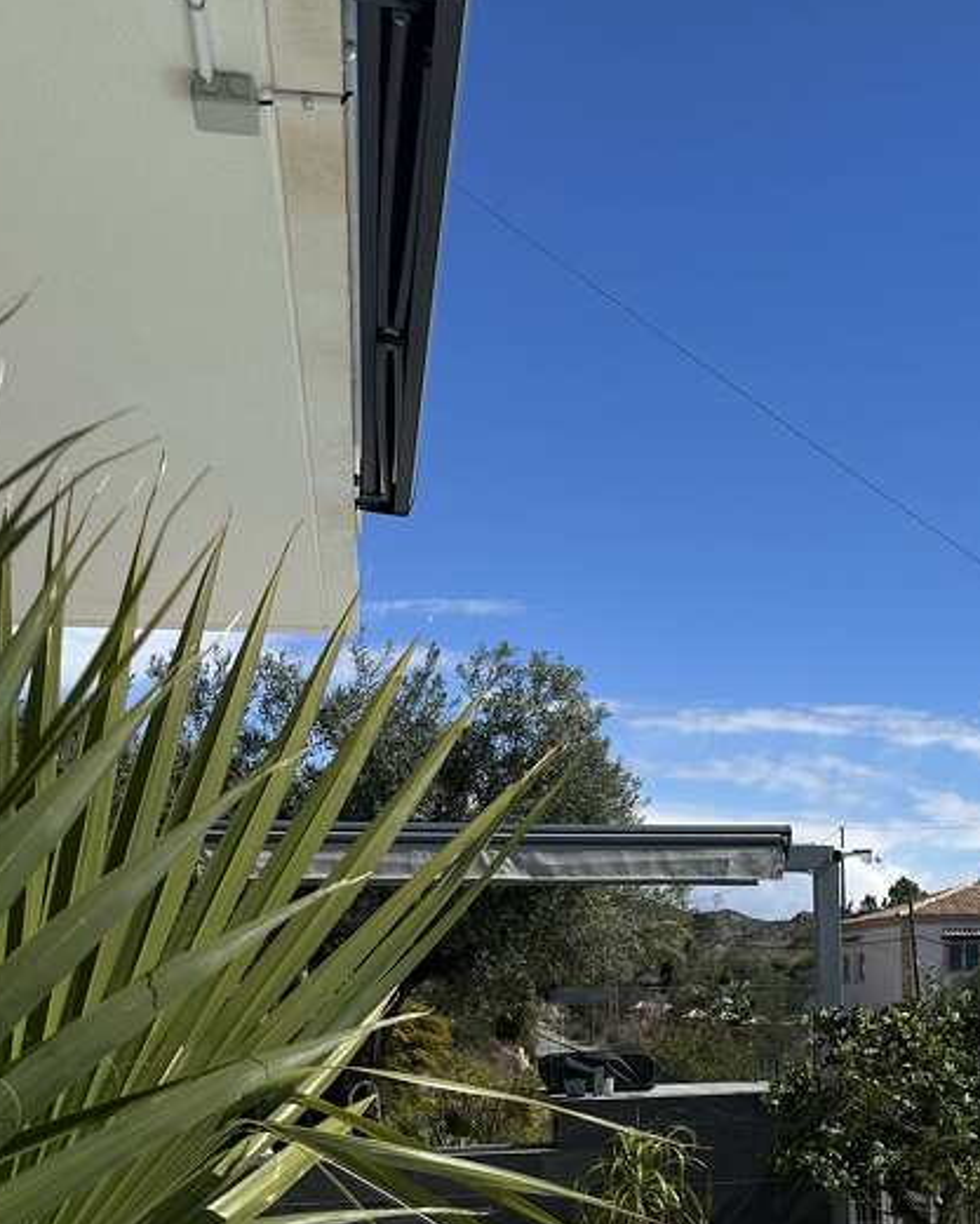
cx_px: 790
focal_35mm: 48
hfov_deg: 30.7
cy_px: 1091
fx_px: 1740
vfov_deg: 36.5
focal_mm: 6.86
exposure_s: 1/8197
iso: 80
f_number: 1.78
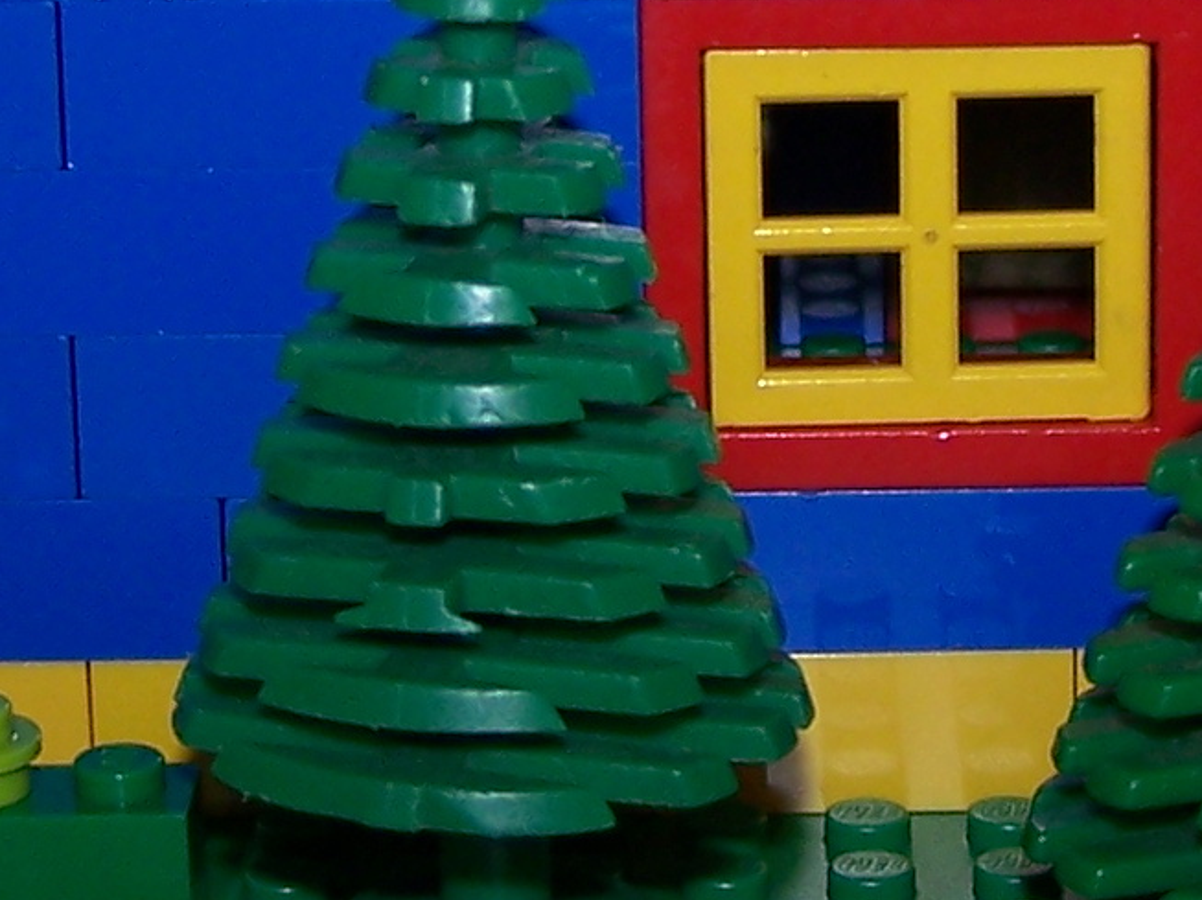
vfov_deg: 9.8
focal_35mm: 150
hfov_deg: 13.1
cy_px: -134
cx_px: 869
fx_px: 5206
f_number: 2.8
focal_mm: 6.3
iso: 80
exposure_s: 1/60
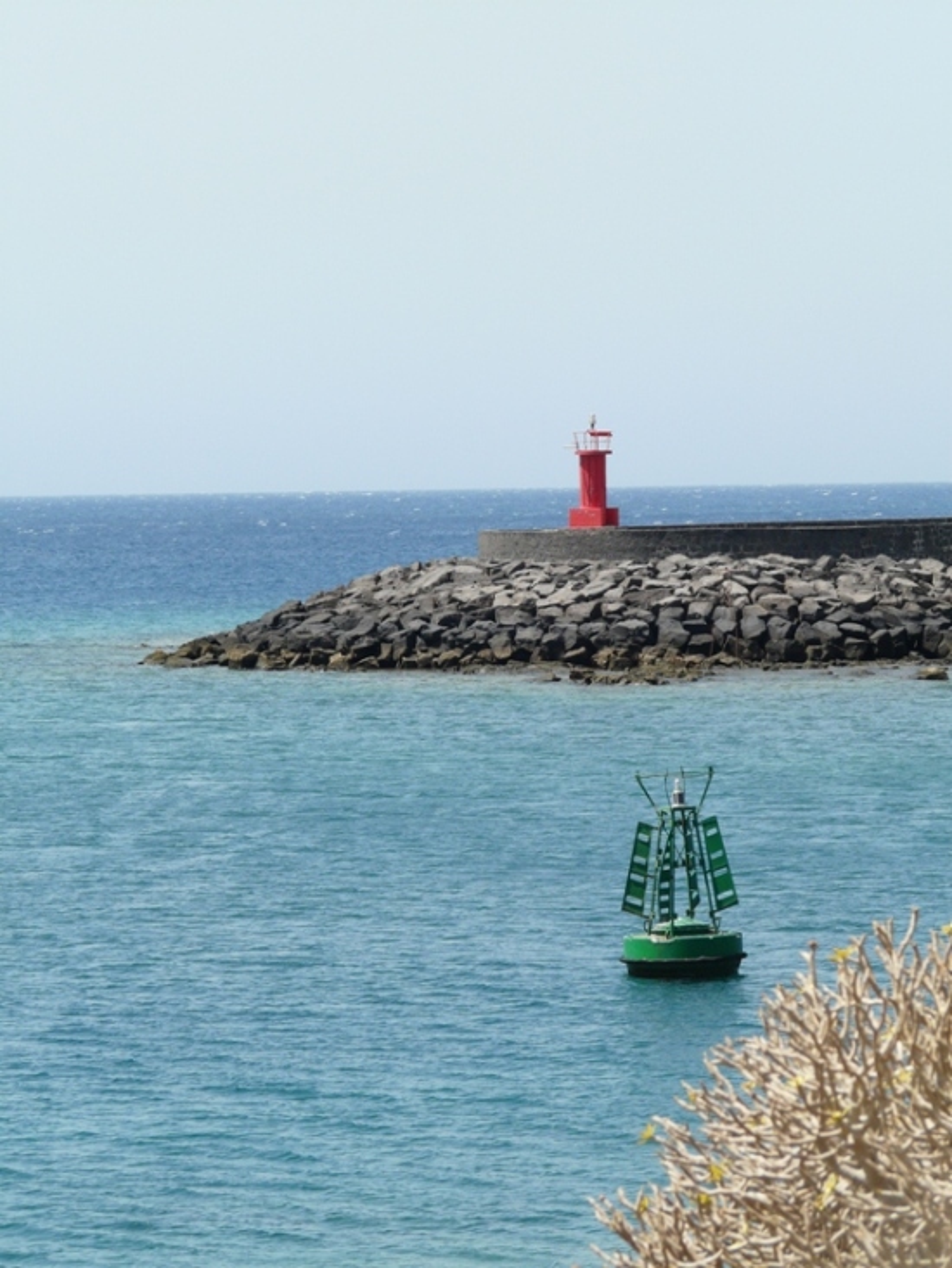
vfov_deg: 11.6
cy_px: 634
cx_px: 476
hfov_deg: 8.7
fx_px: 6269
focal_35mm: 171
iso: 100
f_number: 5.6
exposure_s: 1/320
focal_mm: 28.1
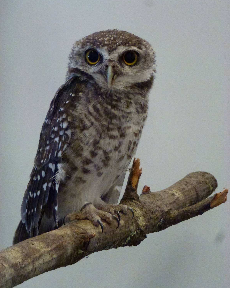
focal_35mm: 149
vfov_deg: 12.9
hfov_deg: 10.4
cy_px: 147
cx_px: 114
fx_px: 1267
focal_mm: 25.5
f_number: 5.3
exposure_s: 1/20
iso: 800
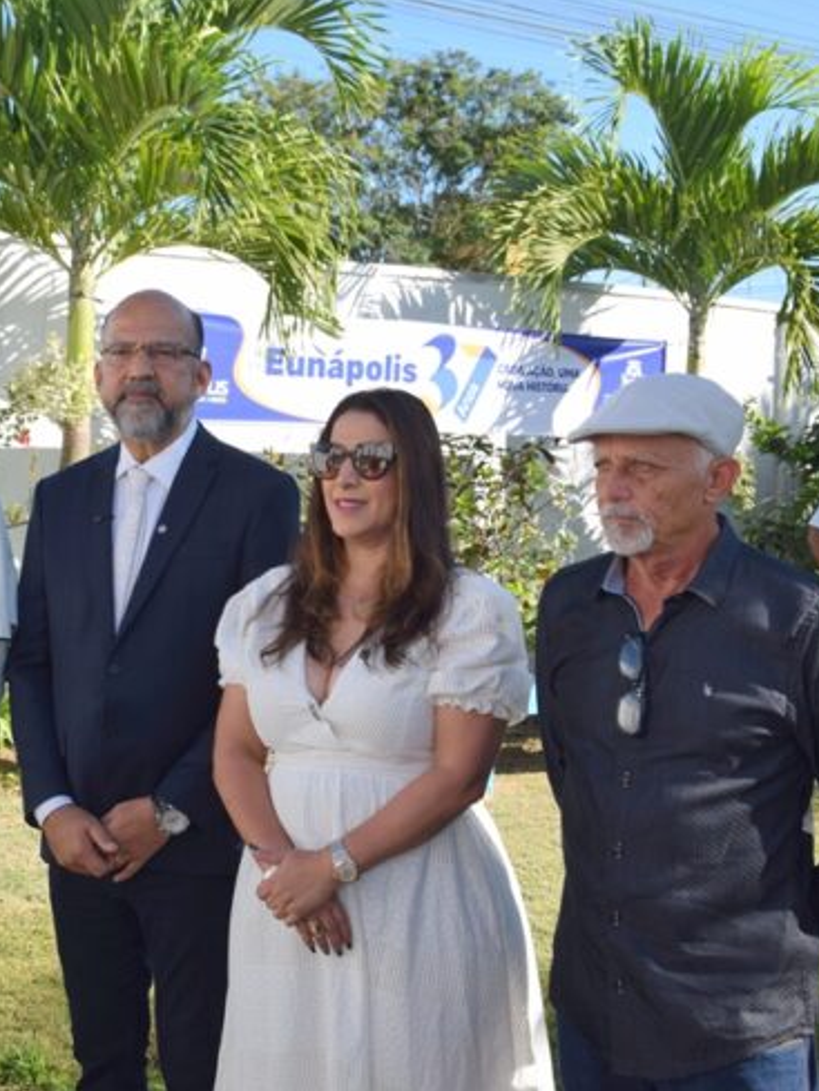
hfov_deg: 26.6
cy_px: 541
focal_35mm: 55
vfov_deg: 35.1
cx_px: 286
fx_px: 1726
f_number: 7.1
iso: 100
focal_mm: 25
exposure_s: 1/200
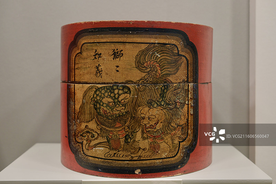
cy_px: 92
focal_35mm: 50
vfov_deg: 27.0
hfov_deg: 39.6
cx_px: 138
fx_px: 383
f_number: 3.6
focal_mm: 33
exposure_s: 1/10
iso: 500
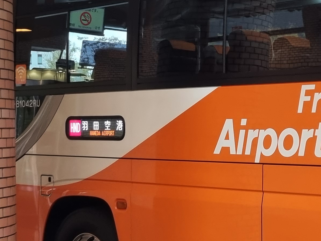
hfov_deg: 21.8
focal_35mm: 88
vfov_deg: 16.7
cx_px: 284
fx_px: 816
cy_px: 173
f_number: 1.8
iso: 200
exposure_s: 1/100
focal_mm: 5.4
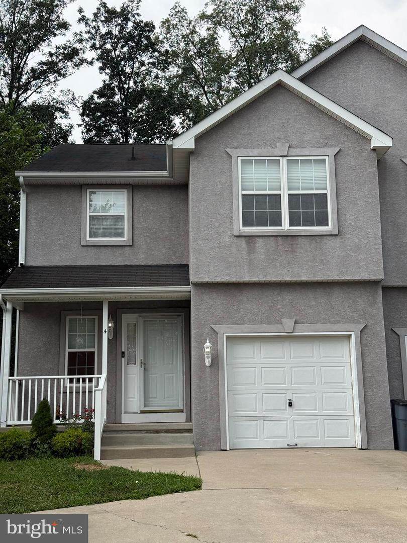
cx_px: 204
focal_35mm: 48
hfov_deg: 30.3
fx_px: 752
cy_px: 272
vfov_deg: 39.7
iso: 80
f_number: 1.78
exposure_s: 1/373
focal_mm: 6.76
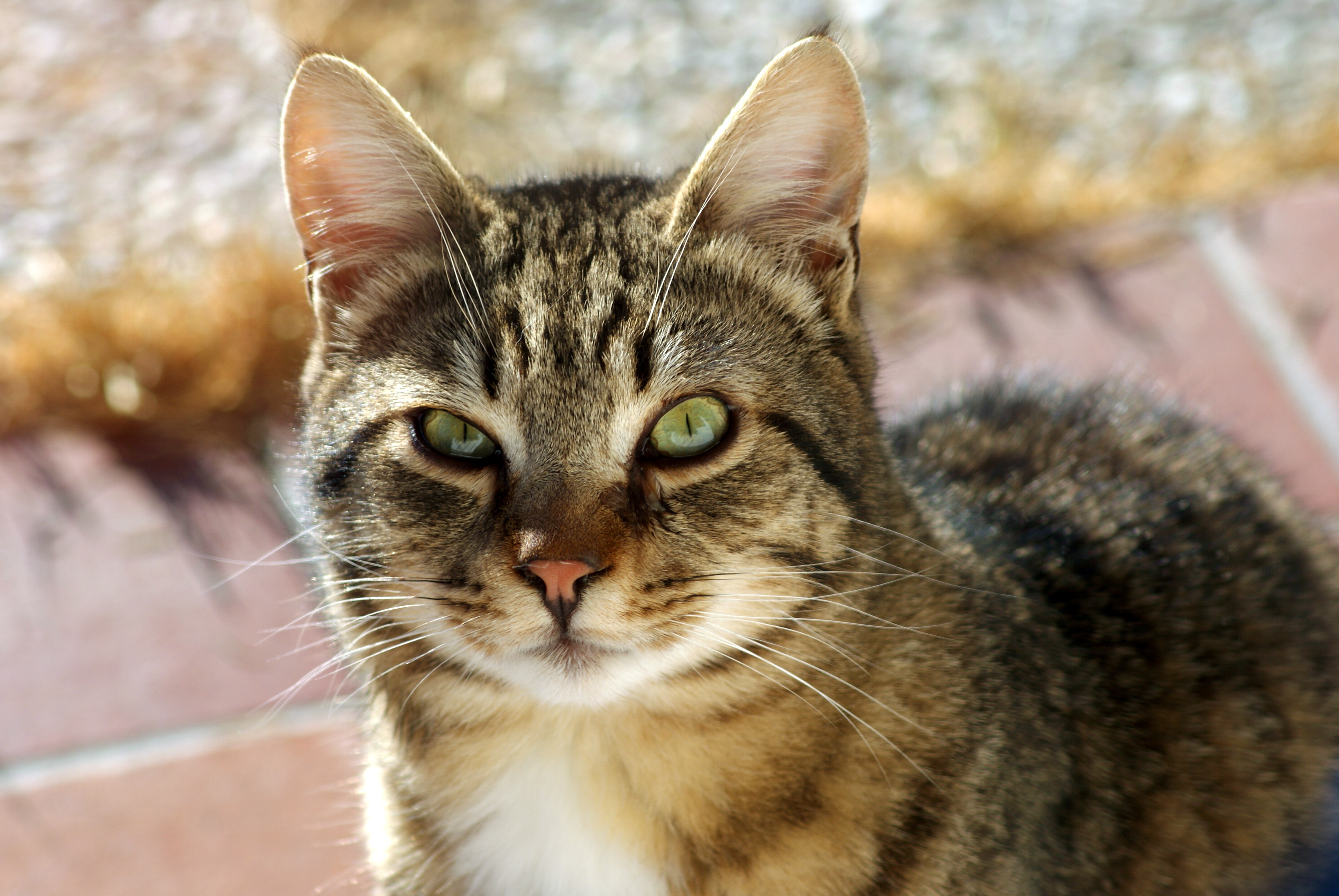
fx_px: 6703
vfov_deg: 7.7
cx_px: 670
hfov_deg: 11.4
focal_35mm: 180
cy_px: 448
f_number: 5.6
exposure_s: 1/200
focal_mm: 120
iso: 100
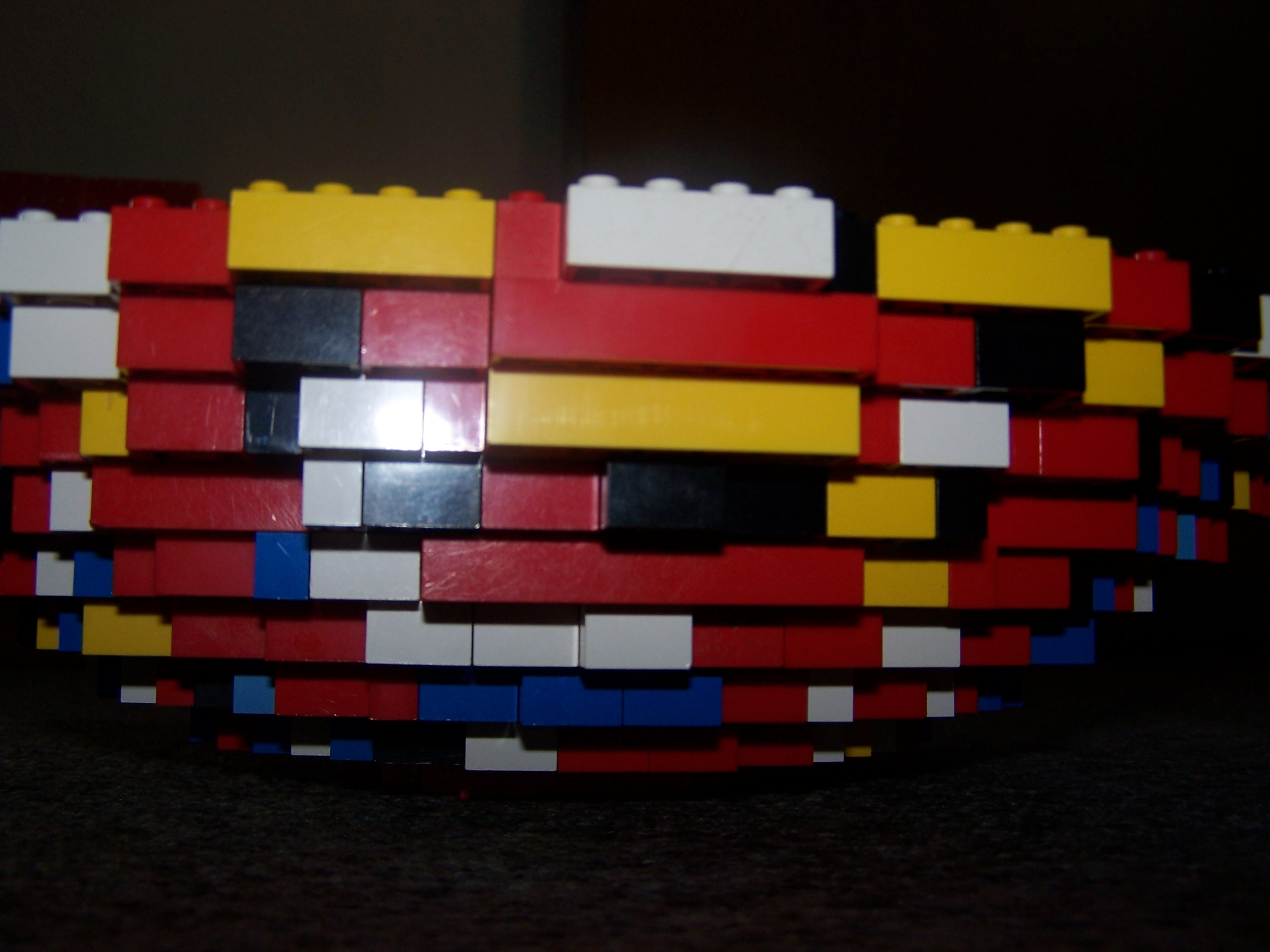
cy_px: 476
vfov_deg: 37.7
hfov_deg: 49.0
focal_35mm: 38
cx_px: 635
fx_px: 1394
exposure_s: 1/60
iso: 80
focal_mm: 6.3
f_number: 2.8
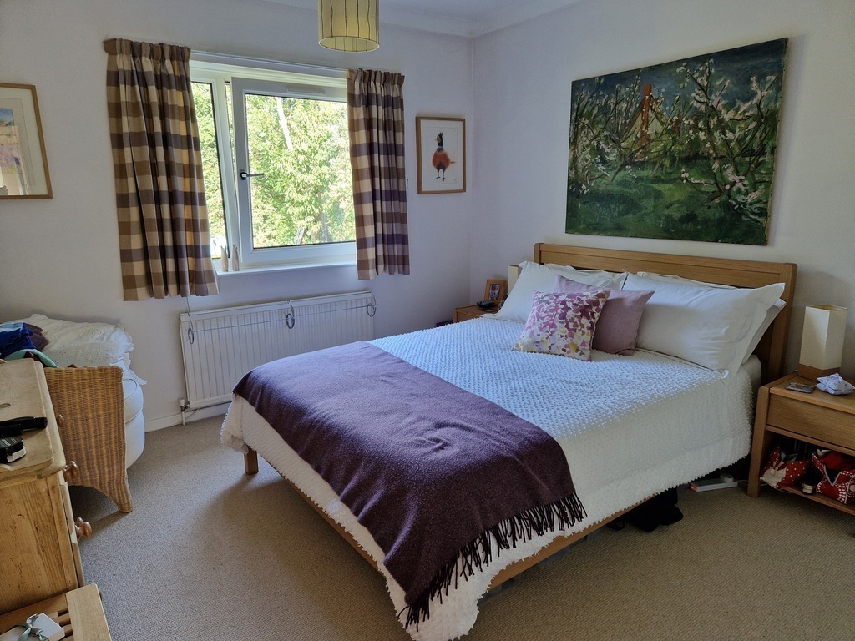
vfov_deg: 58.9
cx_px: 428
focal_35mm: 23
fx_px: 568
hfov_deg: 73.9
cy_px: 320
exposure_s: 1/100
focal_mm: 5.4
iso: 80
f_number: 1.8
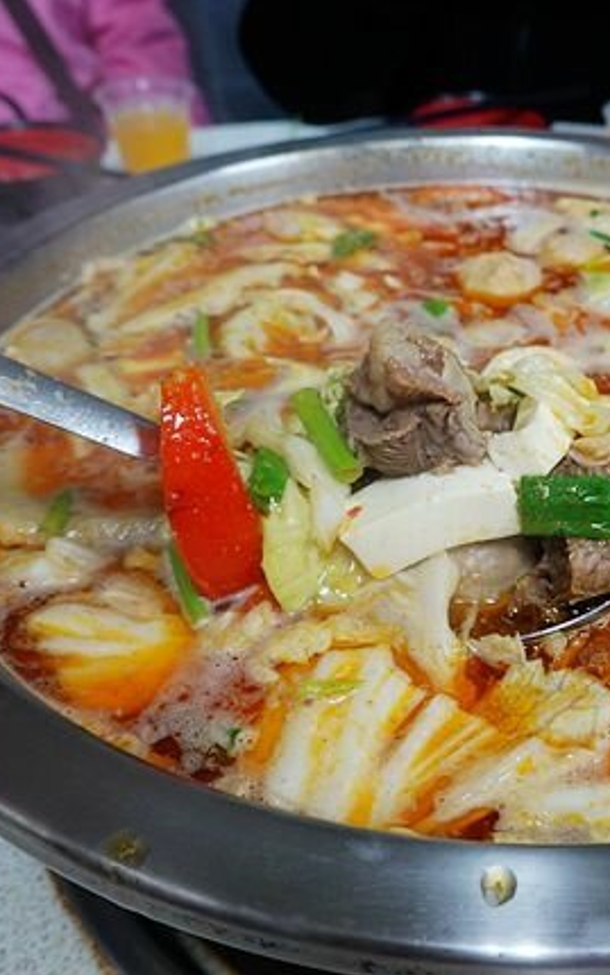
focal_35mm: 37
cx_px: 492
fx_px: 984
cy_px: 486
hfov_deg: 33.4
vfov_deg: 52.7
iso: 400
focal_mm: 9
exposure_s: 1/30
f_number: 2.8
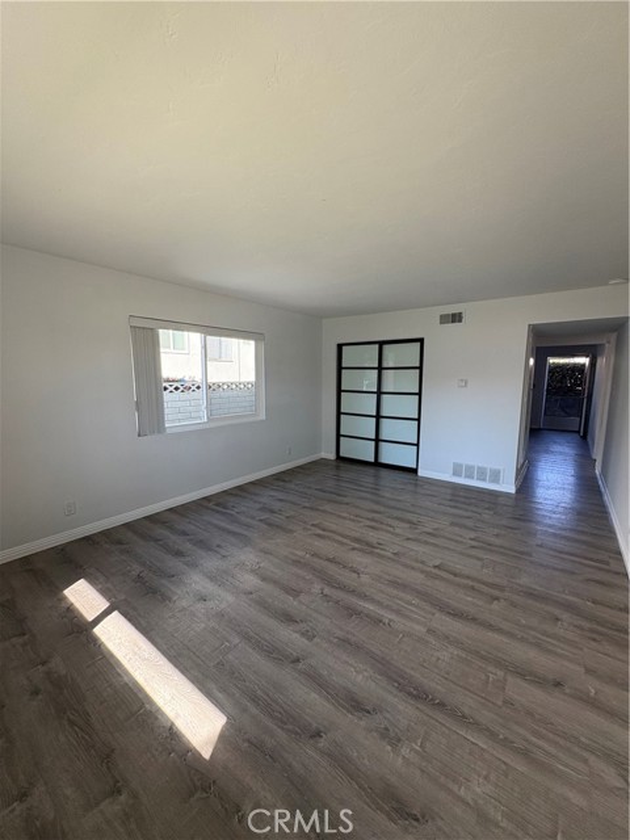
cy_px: 420
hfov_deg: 85.7
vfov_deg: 102.1
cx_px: 315
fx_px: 340
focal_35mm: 14
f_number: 2.2
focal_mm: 2.22
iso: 125
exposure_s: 1/121
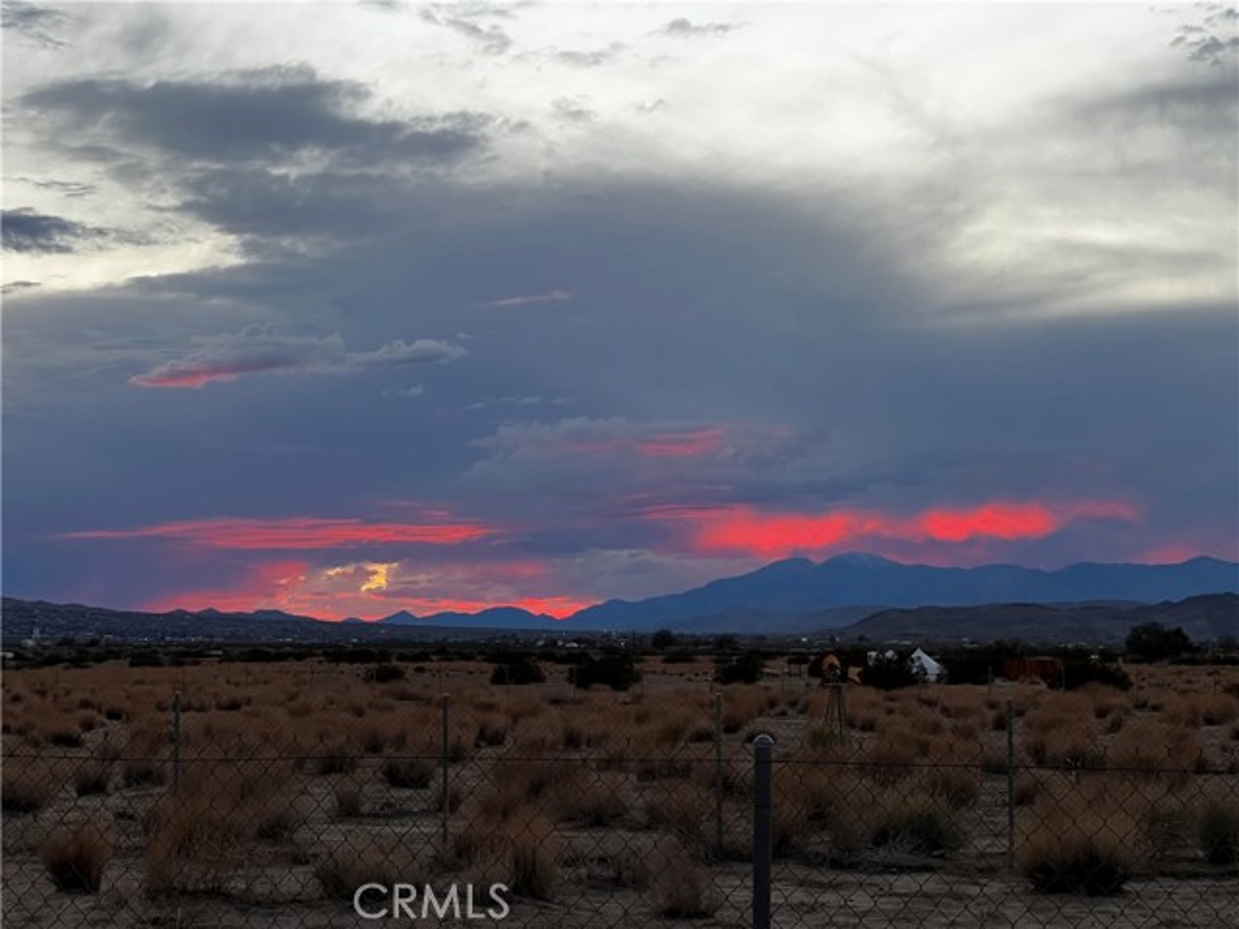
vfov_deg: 19.1
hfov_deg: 25.3
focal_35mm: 77
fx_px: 2756
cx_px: 620
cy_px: 464
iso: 125
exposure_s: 1/99
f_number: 2.8
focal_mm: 9
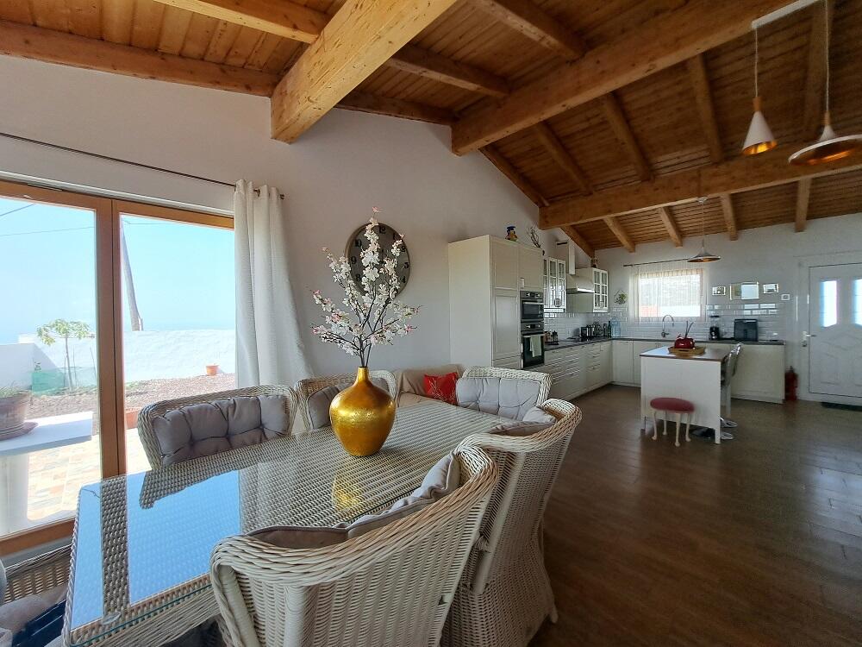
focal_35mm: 13
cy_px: 324
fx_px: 324
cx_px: 431
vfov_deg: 89.9
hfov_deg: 106.2
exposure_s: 1/120
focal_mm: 1.74
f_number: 2.2
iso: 50
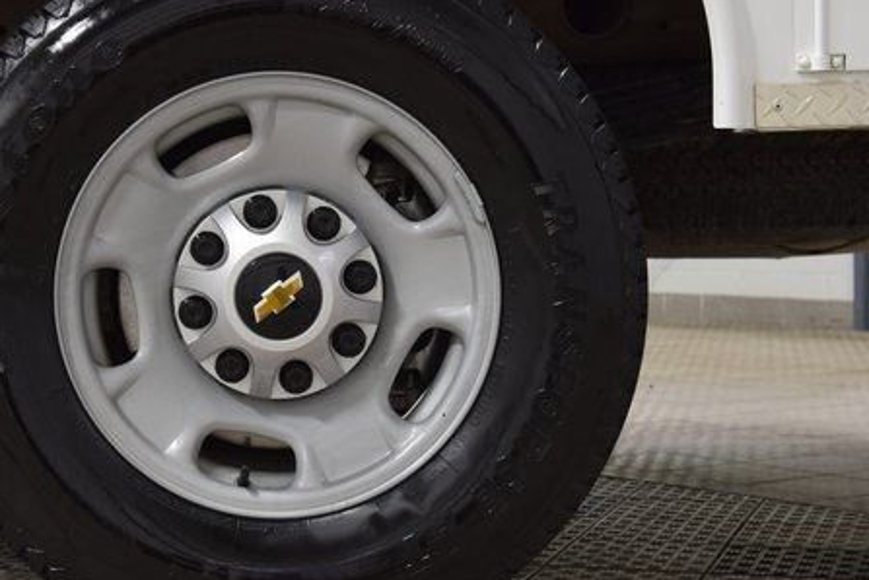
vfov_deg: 15.9
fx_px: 2076
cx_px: 278
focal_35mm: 86
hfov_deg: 23.5
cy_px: 287
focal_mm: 40
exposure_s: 1/15
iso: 560
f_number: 6.3
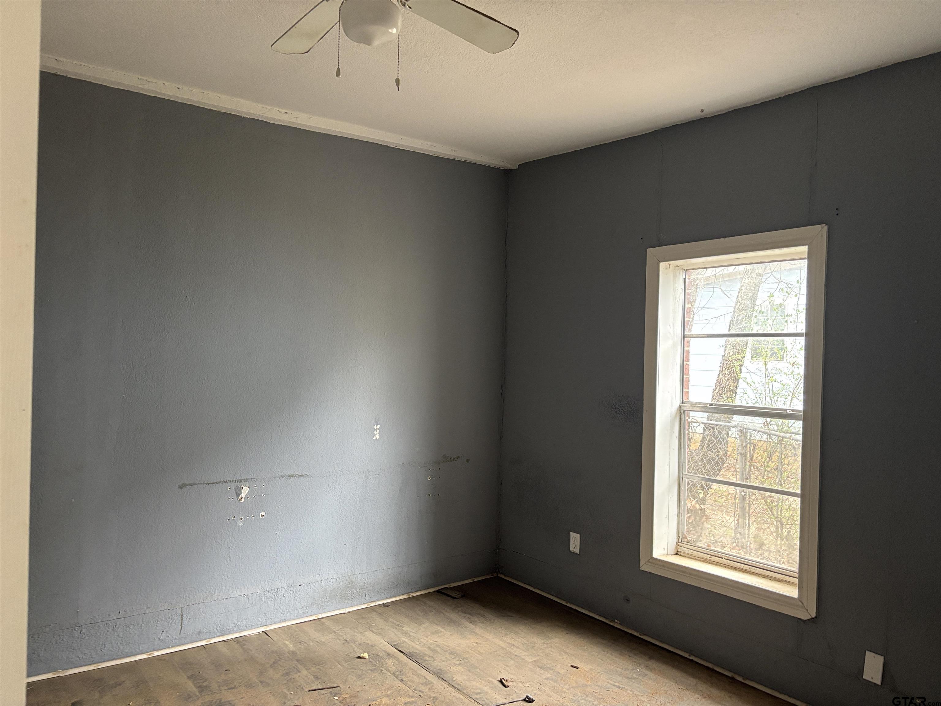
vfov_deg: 53.1
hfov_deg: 67.3
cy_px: 353
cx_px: 470
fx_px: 707
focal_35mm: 26
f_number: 1.6
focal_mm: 5.96
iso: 320
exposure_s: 1/60
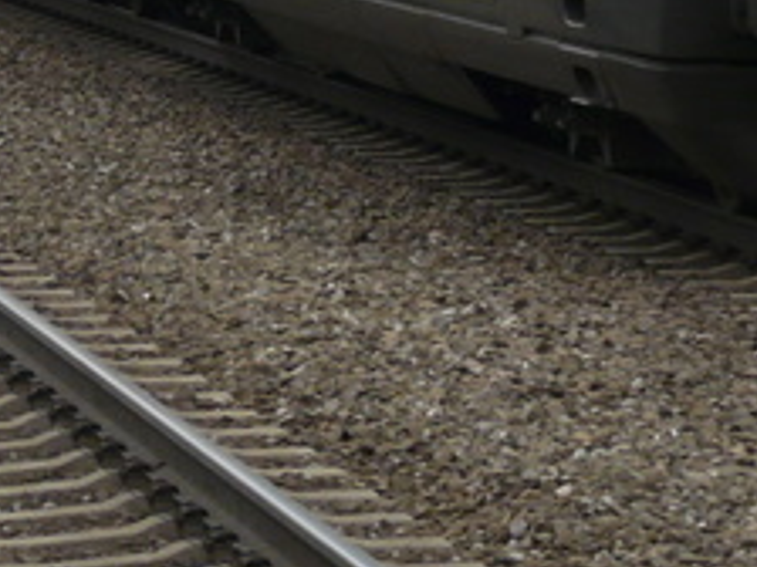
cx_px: 561
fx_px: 7523
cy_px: -284
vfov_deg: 4.3
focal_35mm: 344
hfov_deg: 5.8
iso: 100
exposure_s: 1/160
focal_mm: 12.6
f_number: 5.6
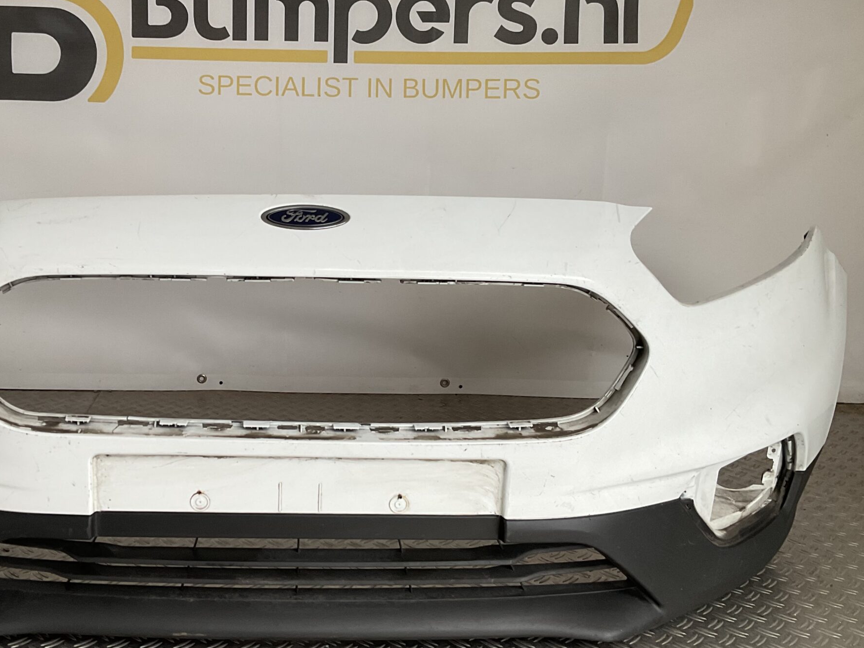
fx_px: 1048
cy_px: 293
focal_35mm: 42
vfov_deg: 34.3
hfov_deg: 44.4
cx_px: 319
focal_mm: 3
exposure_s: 1/120
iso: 50
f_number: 1.8
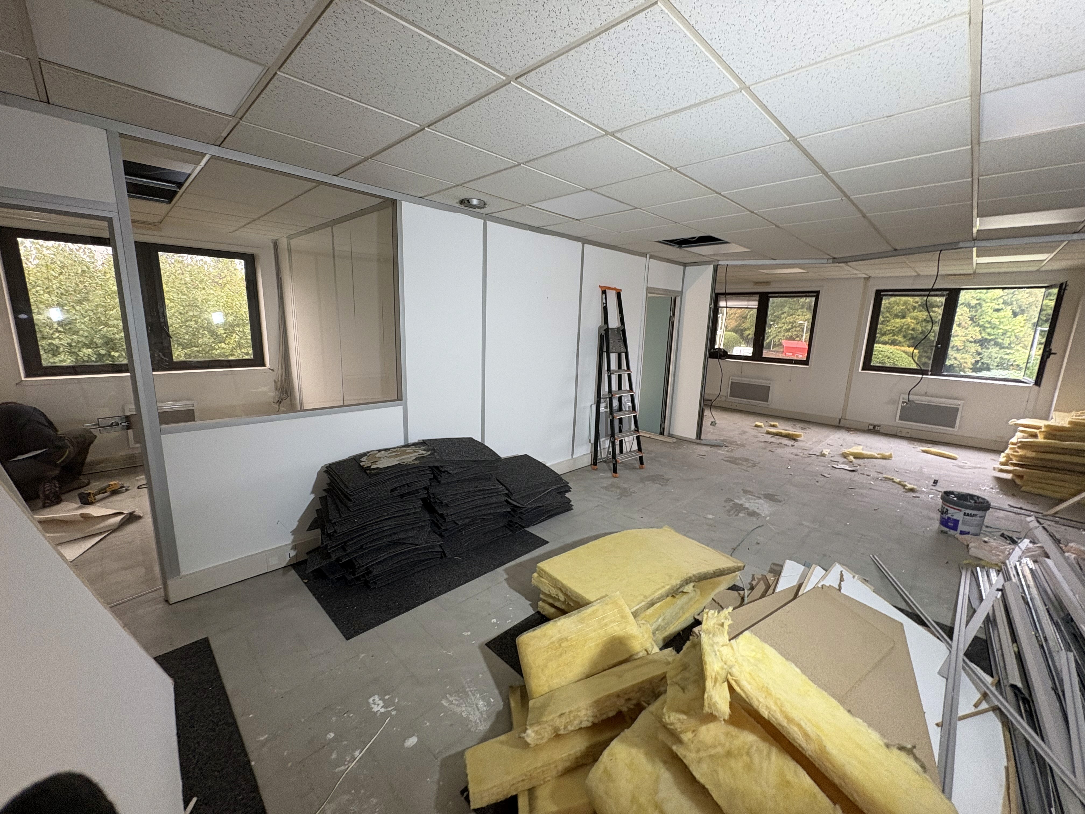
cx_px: 542
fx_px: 439
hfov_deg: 102.1
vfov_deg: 85.7
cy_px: 407
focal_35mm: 14
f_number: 2.2
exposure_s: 1/50
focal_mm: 2.22
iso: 125
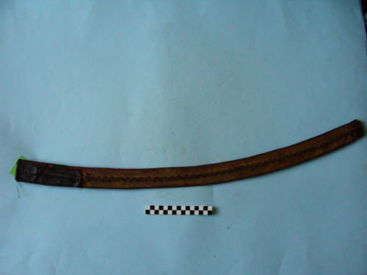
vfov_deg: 37.7
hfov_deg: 49.0
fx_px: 403
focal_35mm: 38
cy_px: 138
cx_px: 184
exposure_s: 1/71.6
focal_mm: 6.3
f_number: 3.5
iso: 400
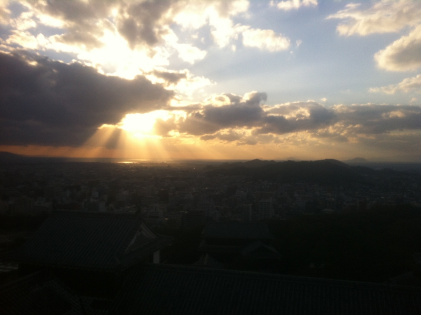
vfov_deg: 40.6
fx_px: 425
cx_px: 210
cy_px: 158
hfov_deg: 52.7
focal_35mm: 35
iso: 80
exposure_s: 1/1257
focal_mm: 3.85
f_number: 2.8
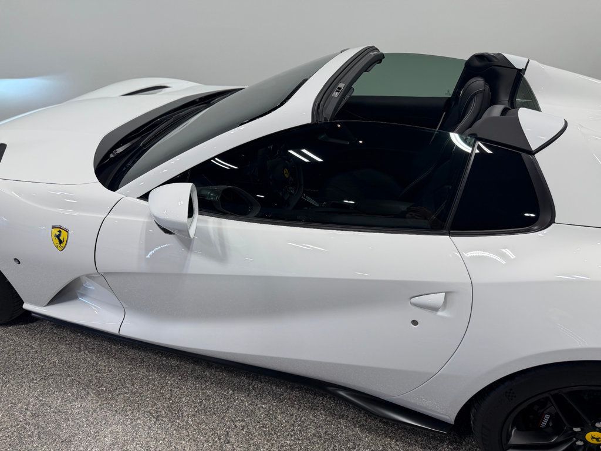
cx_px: 300
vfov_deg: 56.8
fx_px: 417
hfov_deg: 71.6
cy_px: 226
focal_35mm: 24
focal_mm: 6.76
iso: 80
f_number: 1.78
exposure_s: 1/470
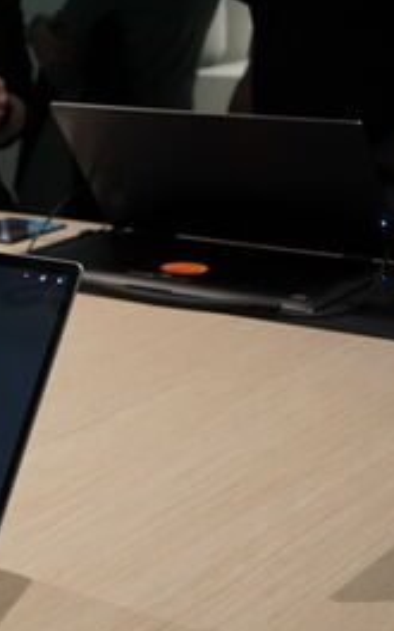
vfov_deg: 24.7
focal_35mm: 83
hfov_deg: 14.3
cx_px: -260
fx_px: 1426
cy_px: 460
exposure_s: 1/160
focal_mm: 35
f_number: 6.3
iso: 5000
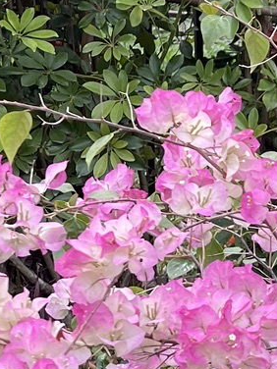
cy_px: 240
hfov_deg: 10.7
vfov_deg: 14.8
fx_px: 1419
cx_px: 445
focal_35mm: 133
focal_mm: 5.1
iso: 32
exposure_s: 1/252
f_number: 1.6
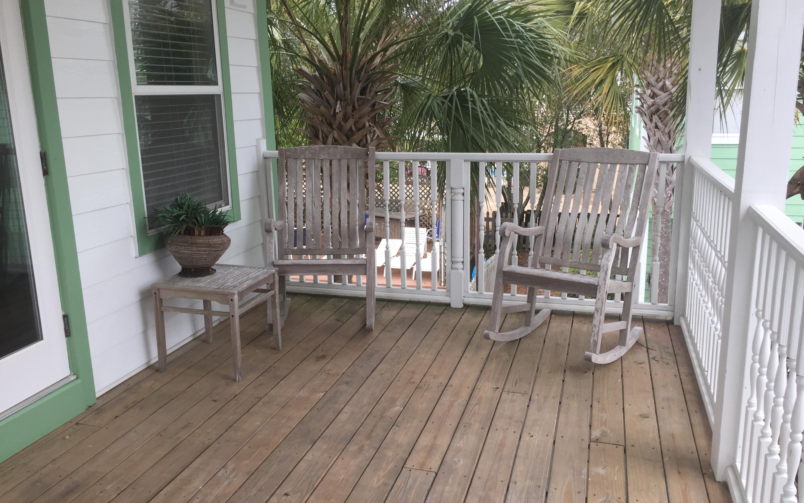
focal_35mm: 31
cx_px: 403
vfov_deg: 40.6
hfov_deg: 61.2
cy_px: 247
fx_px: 679
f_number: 2.2
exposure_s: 1/399
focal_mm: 4.15
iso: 32
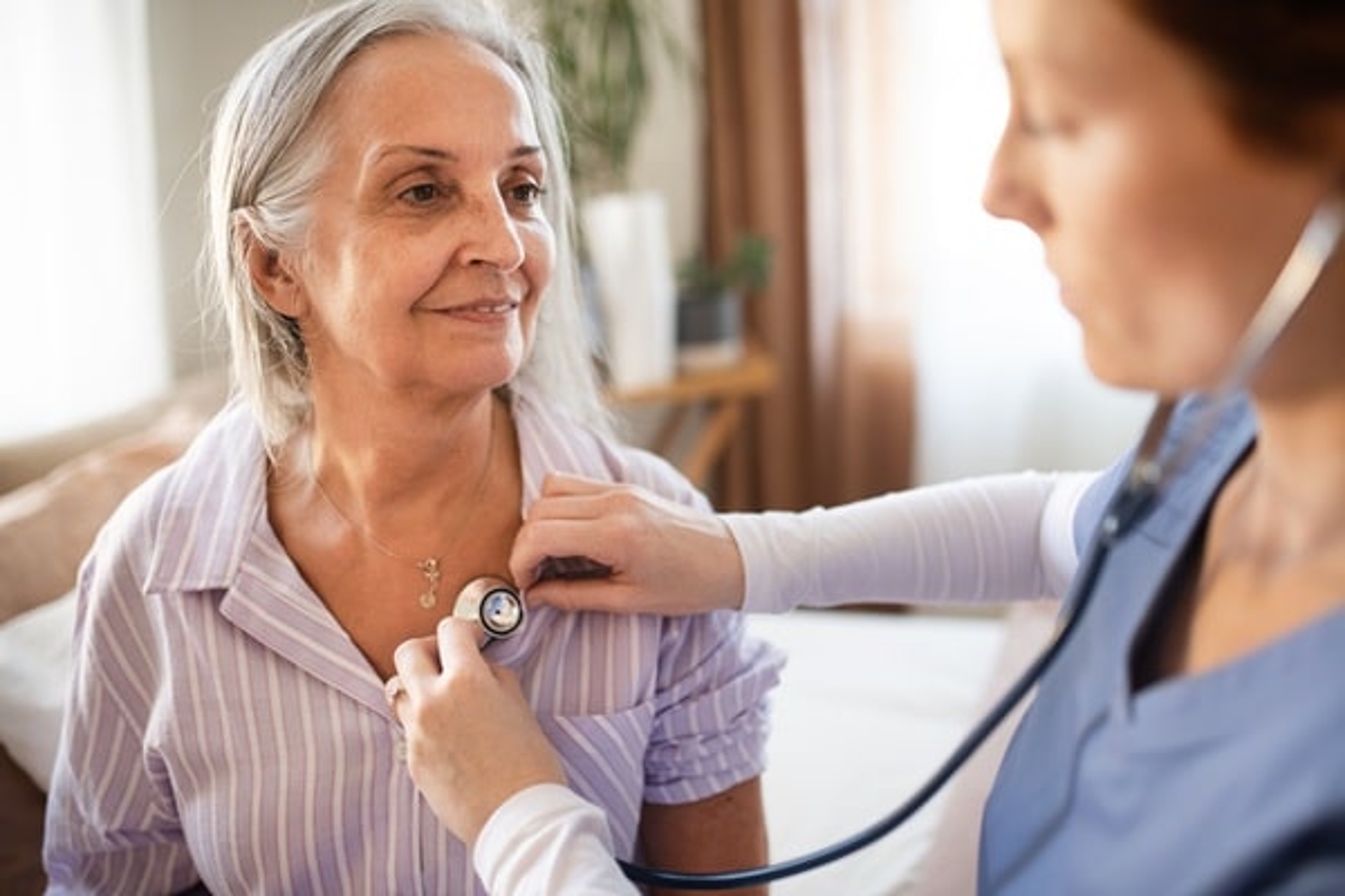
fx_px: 1308
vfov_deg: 37.9
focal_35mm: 35
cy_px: 448
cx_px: 672
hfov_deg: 54.4
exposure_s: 1/160
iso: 500
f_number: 1.8
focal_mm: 35
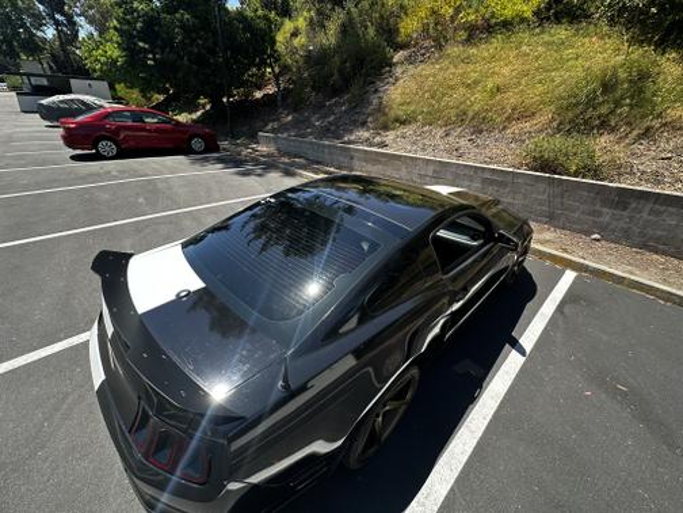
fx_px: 276
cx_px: 342
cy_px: 256
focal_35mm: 14
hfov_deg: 102.1
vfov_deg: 85.7
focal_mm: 2.22
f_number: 2.2
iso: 40
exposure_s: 1/447
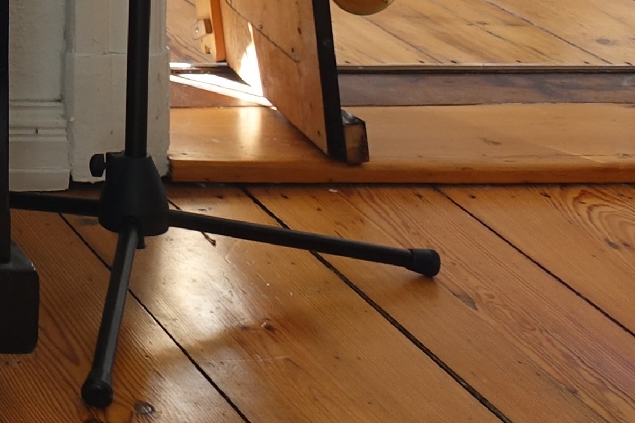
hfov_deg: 12.4
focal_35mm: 139
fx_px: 2451
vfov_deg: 9.1
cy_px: -481
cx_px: -760
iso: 125
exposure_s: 1/30
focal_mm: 10.89
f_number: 2.8
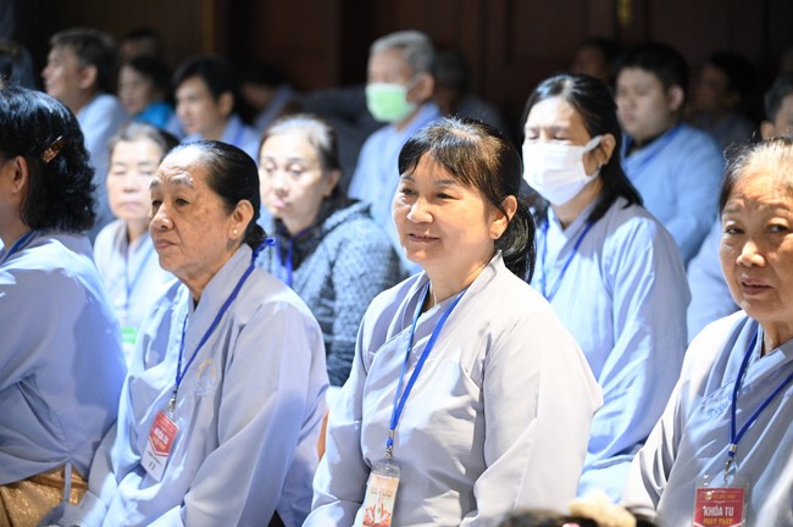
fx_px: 2465
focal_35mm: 112
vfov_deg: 12.2
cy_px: 264
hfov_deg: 18.3
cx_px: 396
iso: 8000
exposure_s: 1/160
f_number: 4
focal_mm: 112
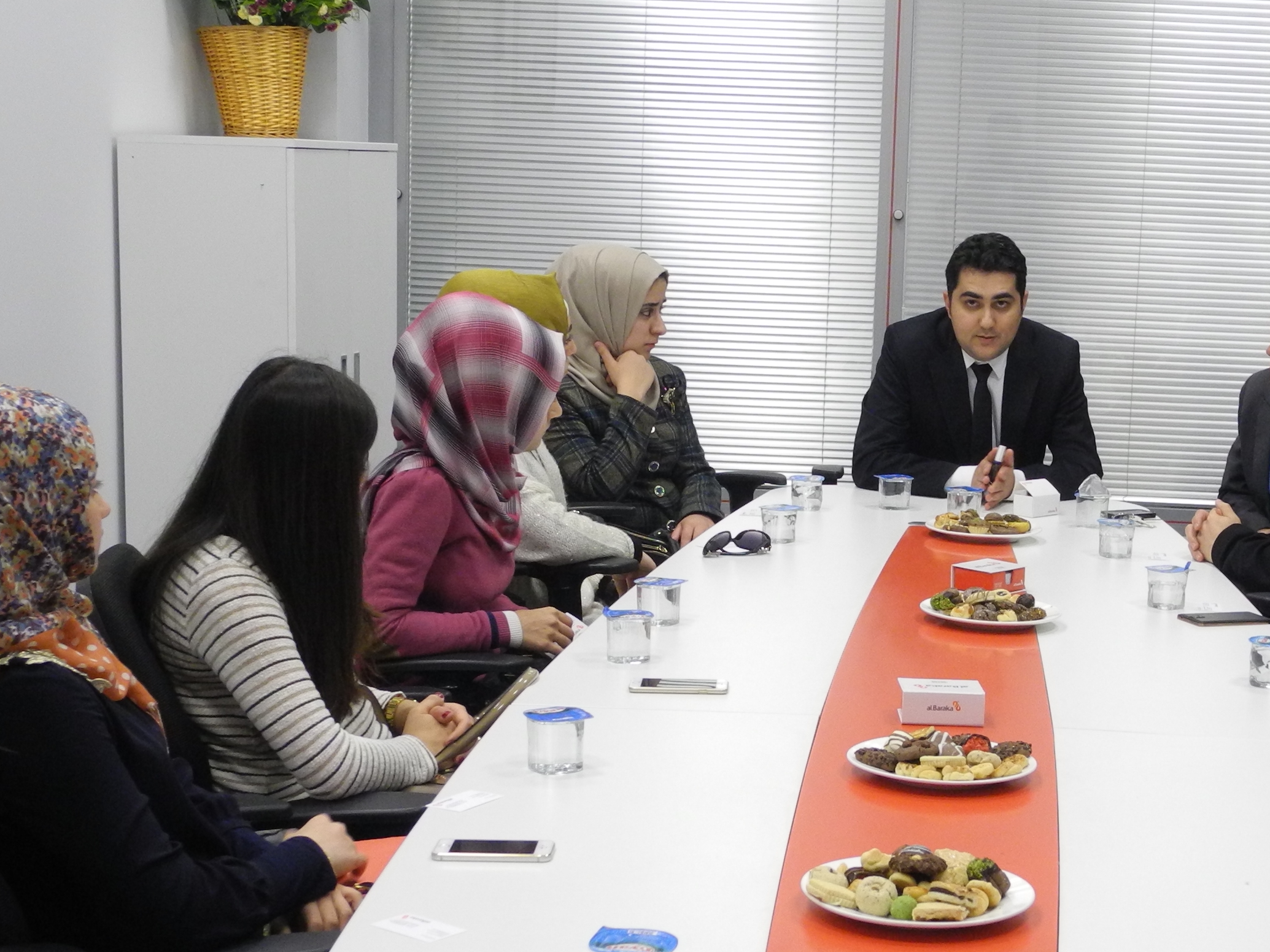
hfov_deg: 28.6
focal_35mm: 67
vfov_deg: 21.9
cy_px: 601
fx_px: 2458
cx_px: 930
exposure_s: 1/30
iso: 360
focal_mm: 8.1
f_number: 3.2
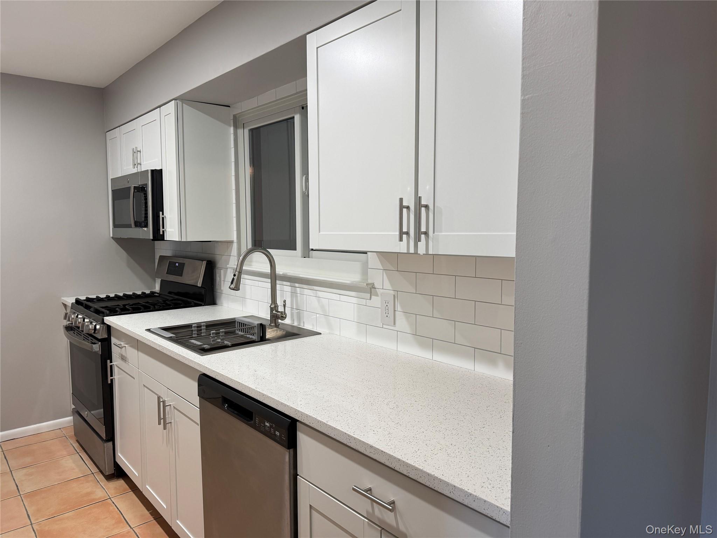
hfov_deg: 71.6
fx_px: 497
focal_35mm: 24
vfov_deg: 56.8
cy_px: 269
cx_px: 358
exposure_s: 1/120
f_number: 1.78
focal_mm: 6.76
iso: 125
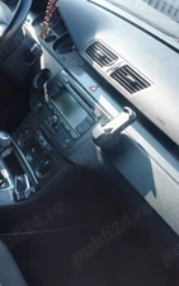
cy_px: 156
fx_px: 382
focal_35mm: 49
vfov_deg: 41.0
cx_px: 67
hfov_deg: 26.3
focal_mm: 6.24
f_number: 1.9
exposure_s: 1/100
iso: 239
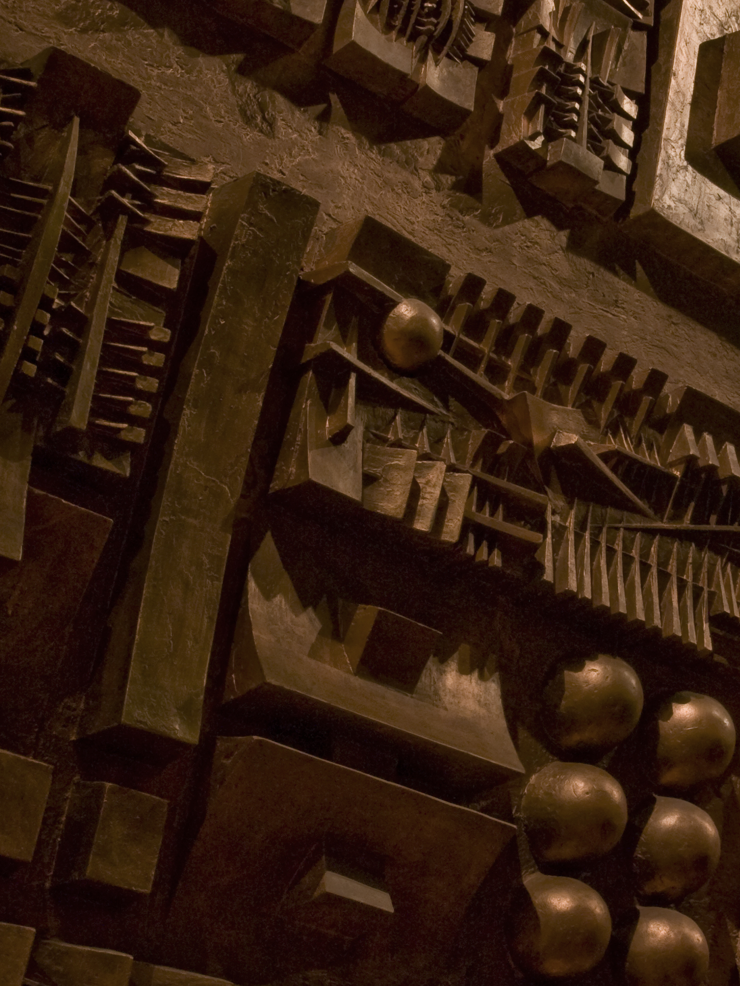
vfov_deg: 28.1
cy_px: 573
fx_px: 1967
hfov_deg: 21.0
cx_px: 594
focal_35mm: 69
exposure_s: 2.5
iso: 800
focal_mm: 32
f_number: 16
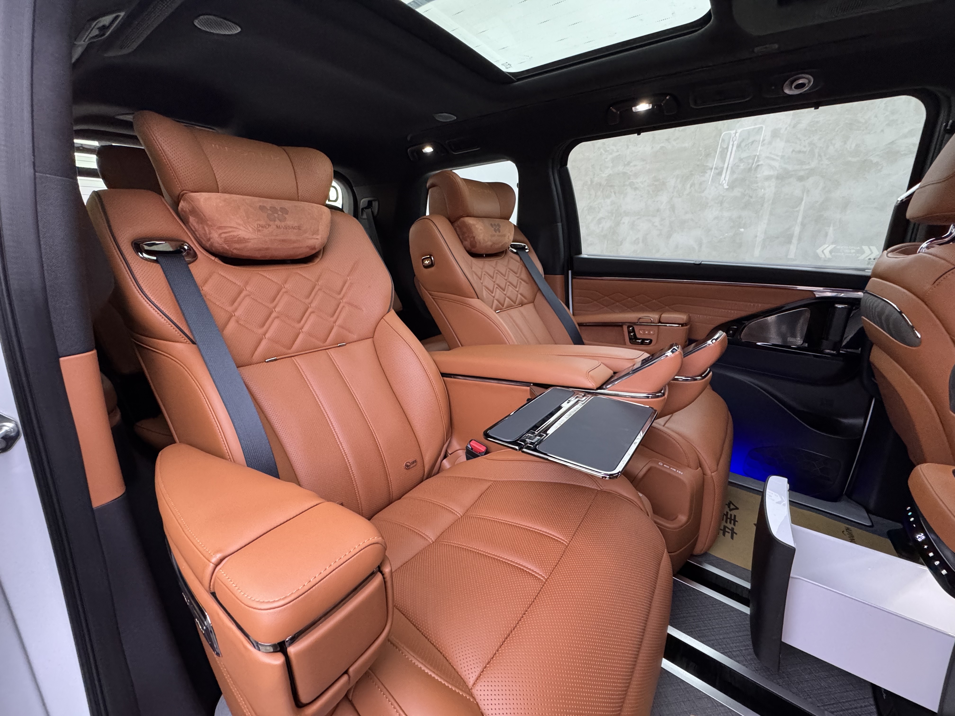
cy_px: 358
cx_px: 478
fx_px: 386
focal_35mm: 14
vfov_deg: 85.7
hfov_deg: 102.1
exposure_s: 1/50
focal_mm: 2.22
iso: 640
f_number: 2.2
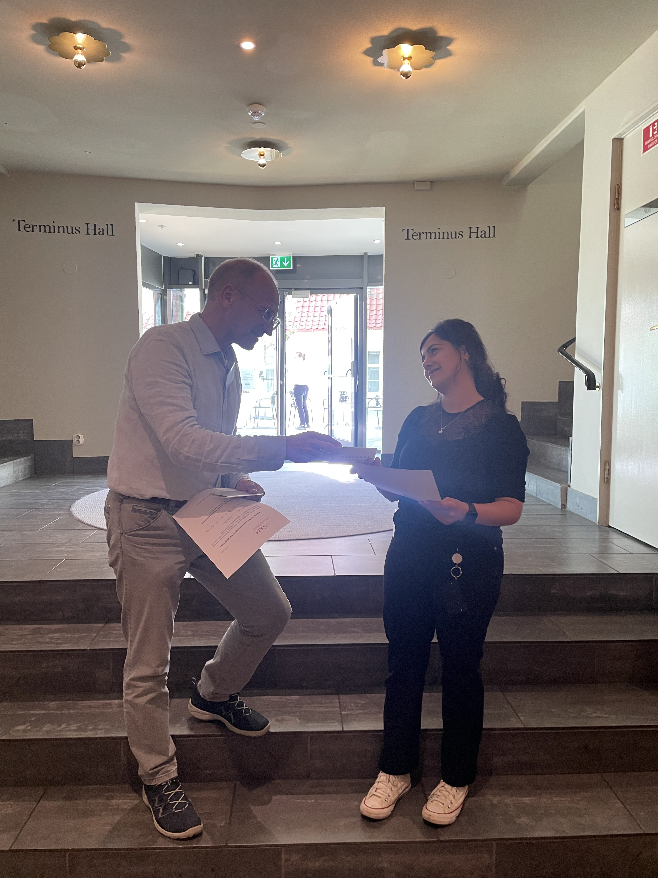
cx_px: 329
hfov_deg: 53.1
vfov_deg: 67.3
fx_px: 659
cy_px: 439
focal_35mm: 26
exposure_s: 1/50
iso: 100
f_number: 1.6
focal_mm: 4.2
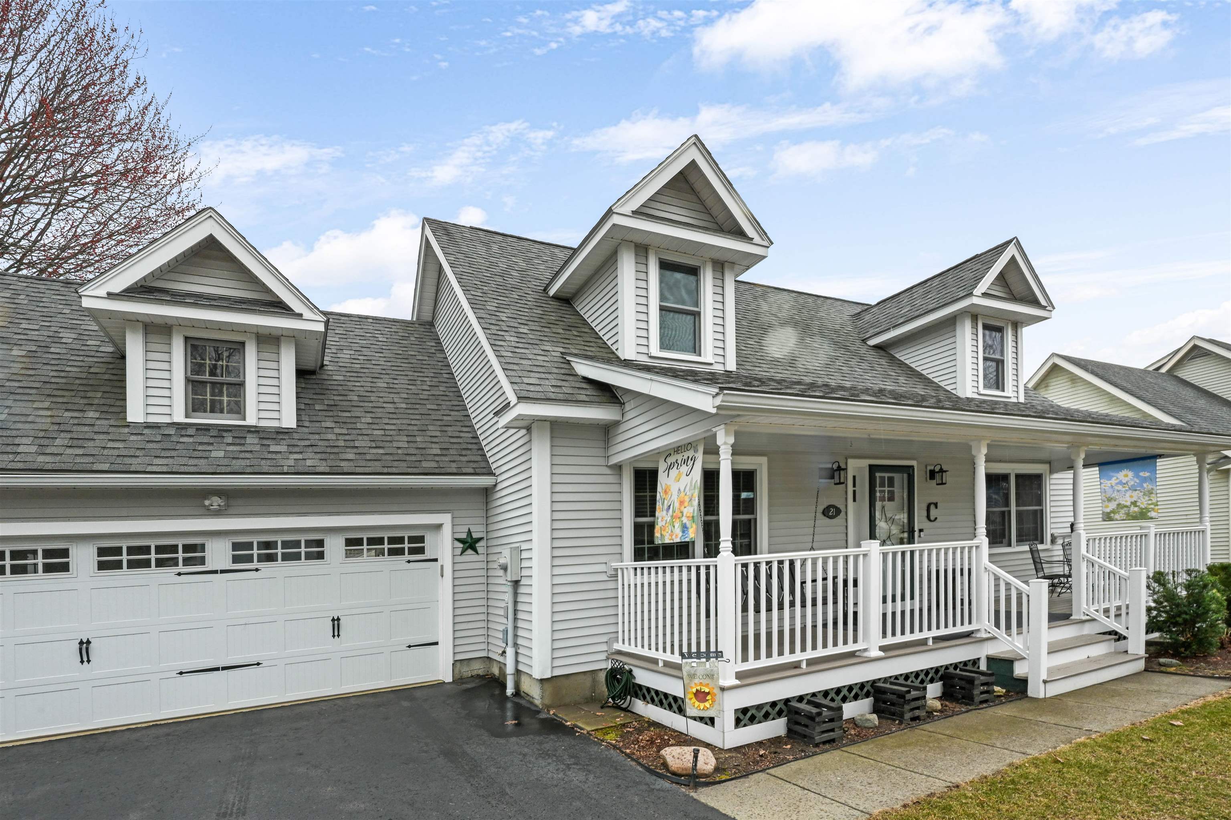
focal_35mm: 14
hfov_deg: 104.3
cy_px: 410
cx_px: 616
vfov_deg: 81.2
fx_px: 479
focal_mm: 14
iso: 1000
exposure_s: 1/400
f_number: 14
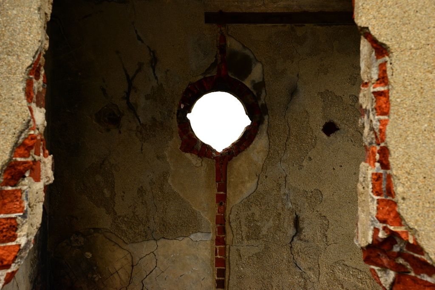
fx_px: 628
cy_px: 145
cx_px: 218
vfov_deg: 26.0
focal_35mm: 52
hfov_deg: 38.2
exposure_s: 1/250
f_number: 8
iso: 1000
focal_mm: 52
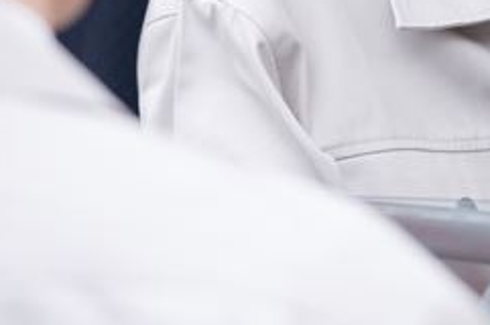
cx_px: 462
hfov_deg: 6.1
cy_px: -110
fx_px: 4554
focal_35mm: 335
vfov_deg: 4.1
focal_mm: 112
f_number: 2.8
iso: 400
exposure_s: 1/250
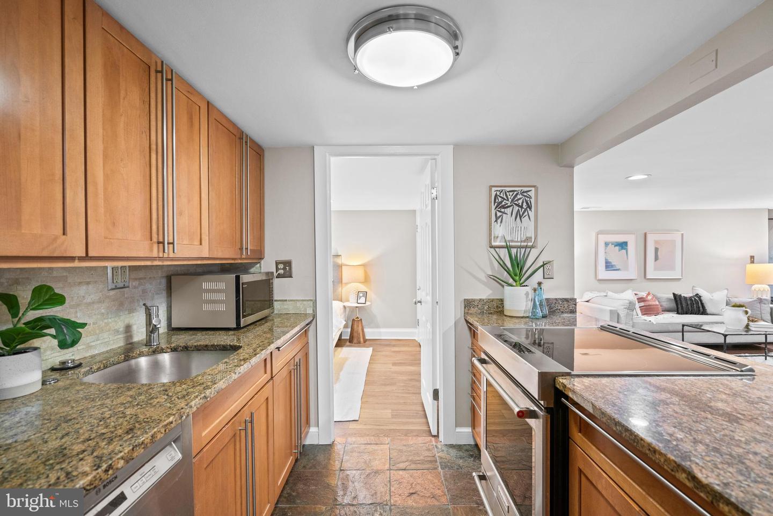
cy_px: 258
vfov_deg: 73.7
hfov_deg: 96.7
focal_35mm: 16
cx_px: 386
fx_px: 344
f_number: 5
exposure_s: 1/1.67
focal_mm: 16
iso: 800
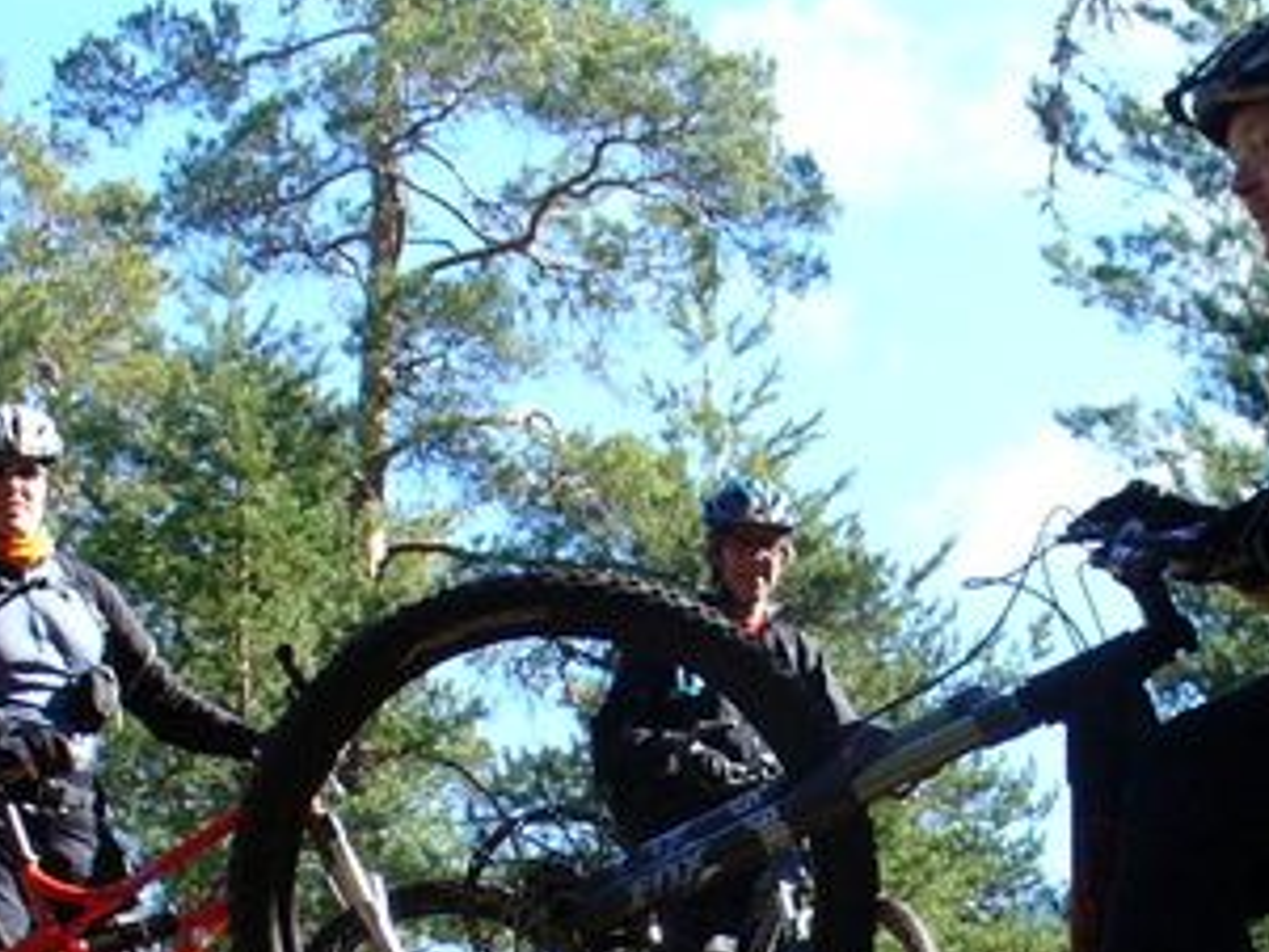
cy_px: 847
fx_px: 3264
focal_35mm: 89
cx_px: 879
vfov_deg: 16.4
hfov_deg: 21.9
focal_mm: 6.1
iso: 100
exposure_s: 1/400
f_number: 2.8
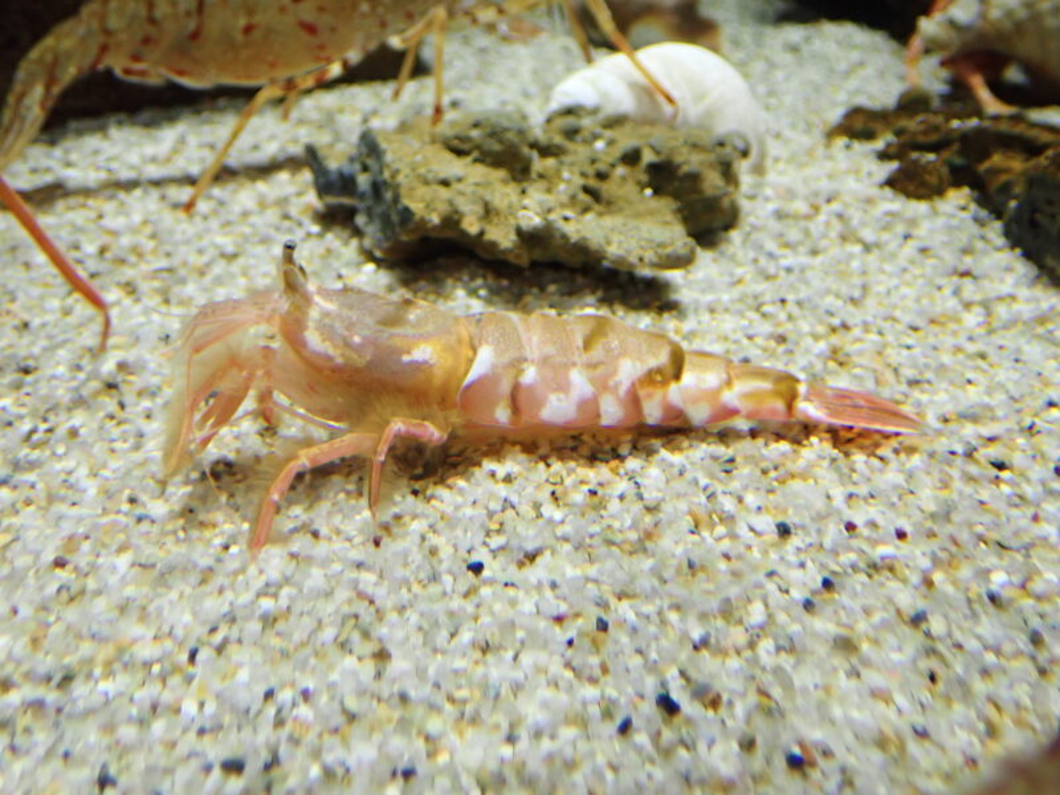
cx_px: 530
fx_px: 1102
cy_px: 398
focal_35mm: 36
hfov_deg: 51.4
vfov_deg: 39.7
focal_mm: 6.37
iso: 500
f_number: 2.5
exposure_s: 1/40
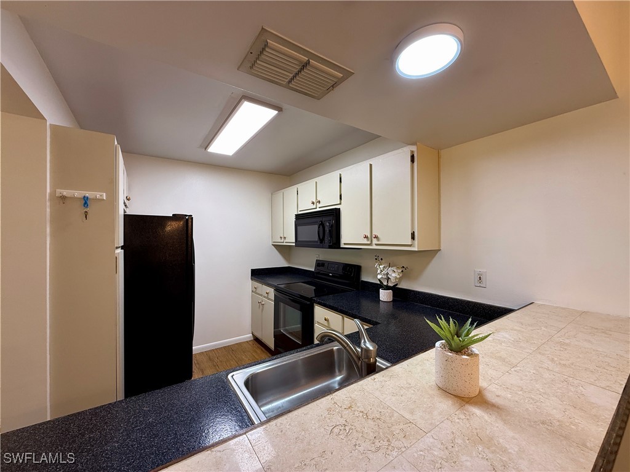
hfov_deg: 102.1
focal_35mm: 14
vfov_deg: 85.7
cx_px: 315
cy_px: 236
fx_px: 255
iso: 100
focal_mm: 2.22
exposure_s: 1/62
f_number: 2.2
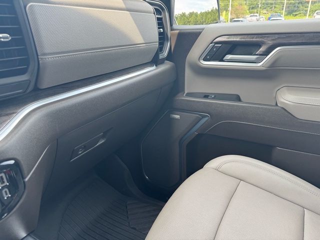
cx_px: 160
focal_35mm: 24
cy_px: 120
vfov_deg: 56.8
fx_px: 222
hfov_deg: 71.6
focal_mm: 6.76
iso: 64
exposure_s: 1/128
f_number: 1.78
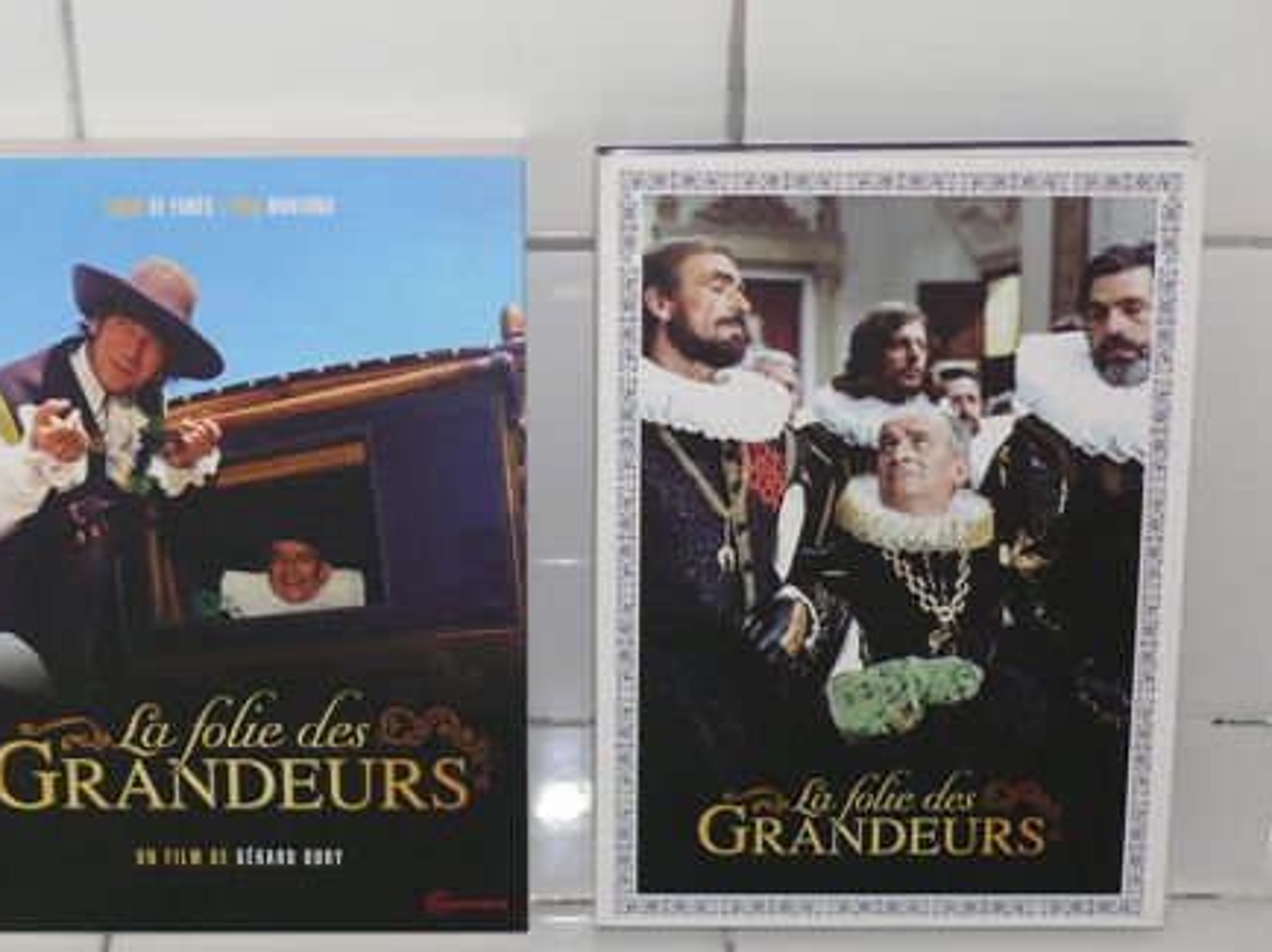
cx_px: 577
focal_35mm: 83
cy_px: 524
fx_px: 3048
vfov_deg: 17.8
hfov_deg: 23.6
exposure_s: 1/30
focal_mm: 12.5
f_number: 3.2
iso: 100
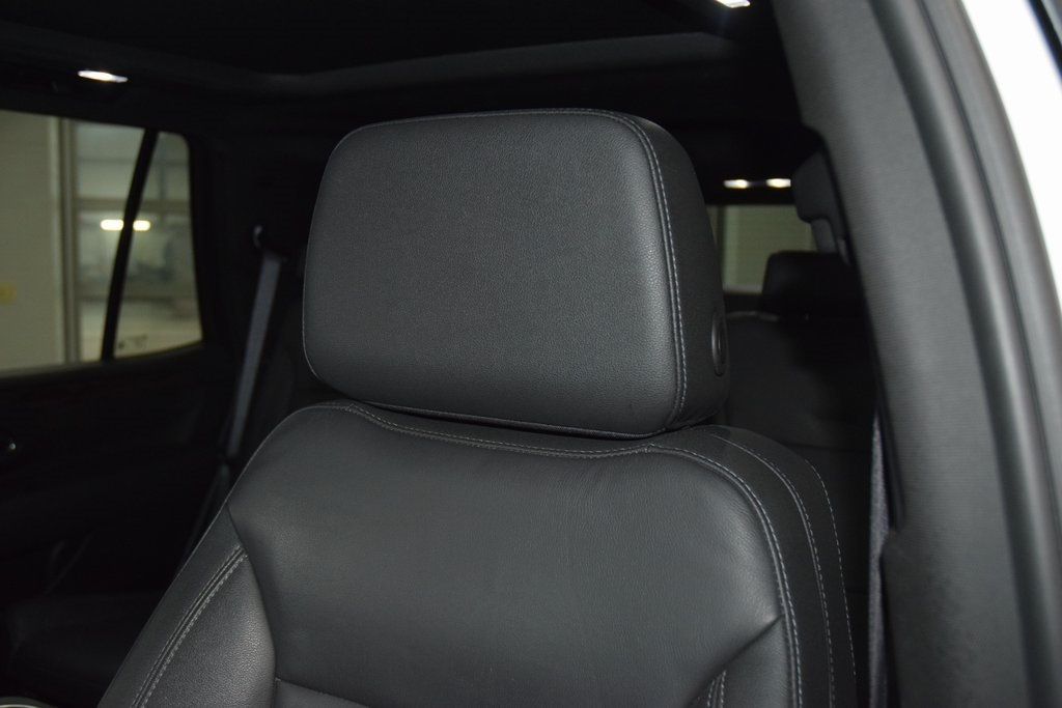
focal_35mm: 36
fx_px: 1062
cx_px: 531
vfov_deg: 36.9
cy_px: 354
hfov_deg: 53.1
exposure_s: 1/100
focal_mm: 24
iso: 1800
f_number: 3.8
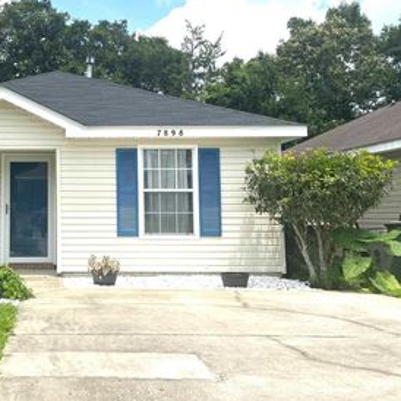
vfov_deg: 40.0
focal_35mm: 42
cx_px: 56
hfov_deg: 37.9
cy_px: 176
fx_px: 550
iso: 32
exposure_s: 1/4292
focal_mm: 4.2
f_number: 1.6
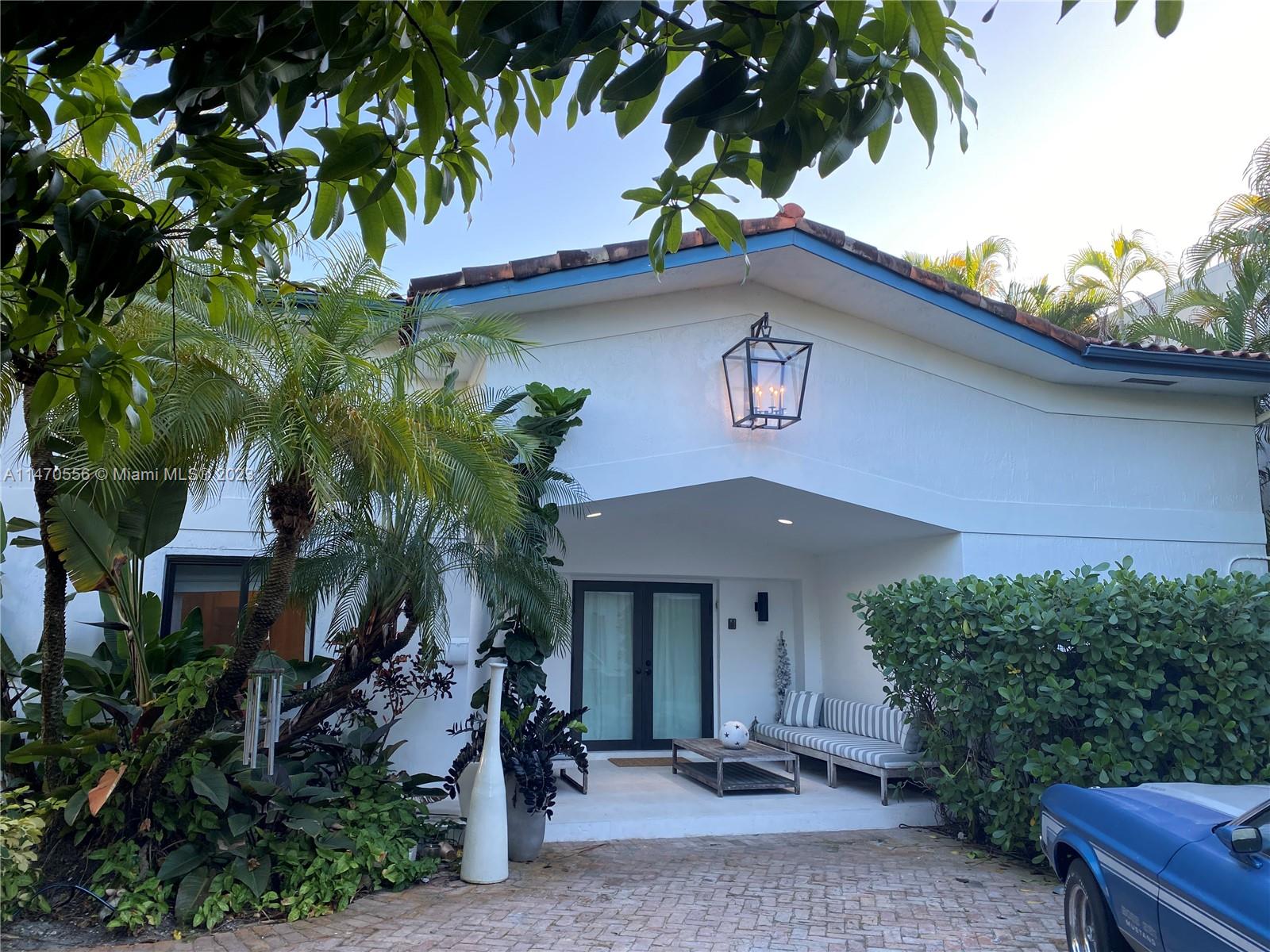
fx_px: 954
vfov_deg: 53.1
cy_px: 476
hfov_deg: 67.3
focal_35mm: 26
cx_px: 635
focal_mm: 4.25
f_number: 1.8
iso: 32
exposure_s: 1/181
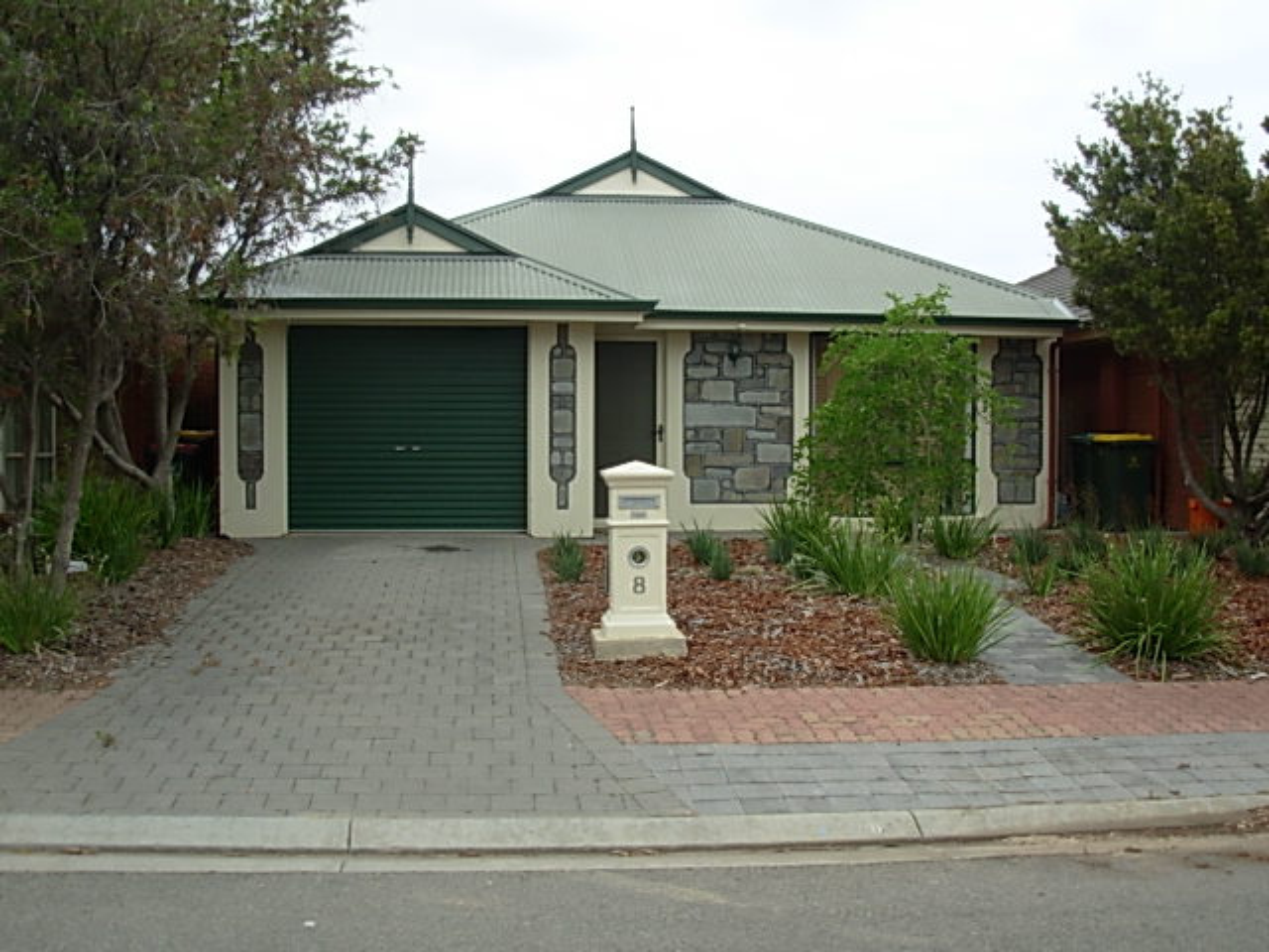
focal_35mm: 38
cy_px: 476
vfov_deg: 37.7
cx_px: 634
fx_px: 1393
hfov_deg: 49.0
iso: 50
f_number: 2.9
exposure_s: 1/939
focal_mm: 6.3
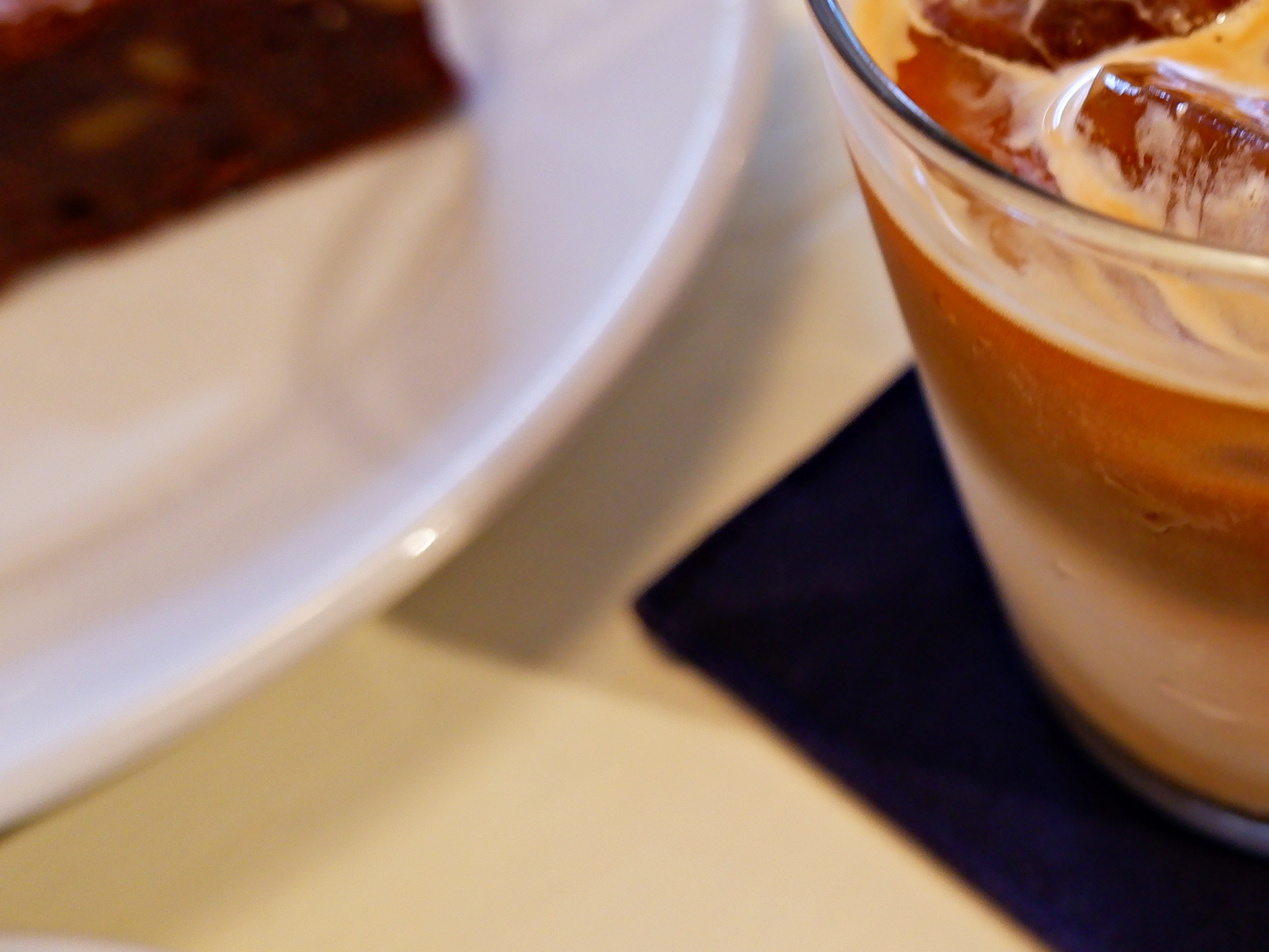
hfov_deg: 29.7
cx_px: 1412
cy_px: 53
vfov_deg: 24.3
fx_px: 2126
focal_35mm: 58
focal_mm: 15
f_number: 3.5
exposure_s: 1/34
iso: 500
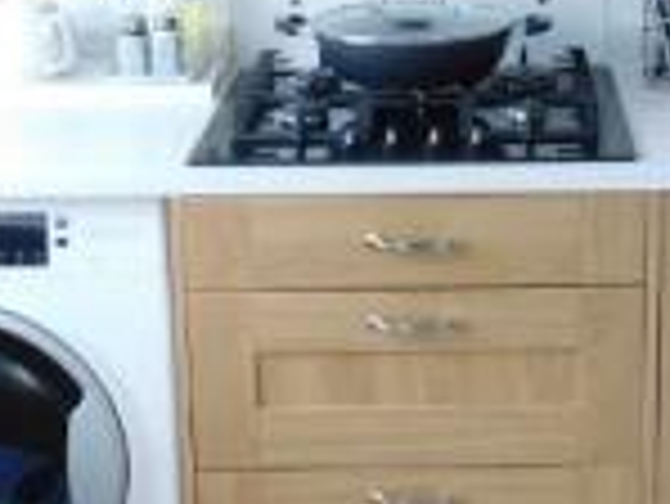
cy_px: 52
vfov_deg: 16.2
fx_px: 1743
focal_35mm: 90
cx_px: 542
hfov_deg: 21.5
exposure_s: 1/30
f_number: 3
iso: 220
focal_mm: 4
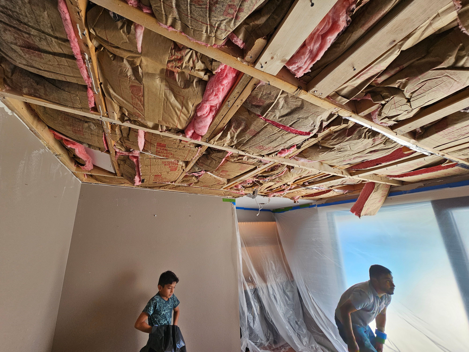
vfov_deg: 89.9
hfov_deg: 106.2
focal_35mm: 13
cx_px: 234
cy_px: 176
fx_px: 176
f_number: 2.2
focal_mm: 2.2
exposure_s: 1/120
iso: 64
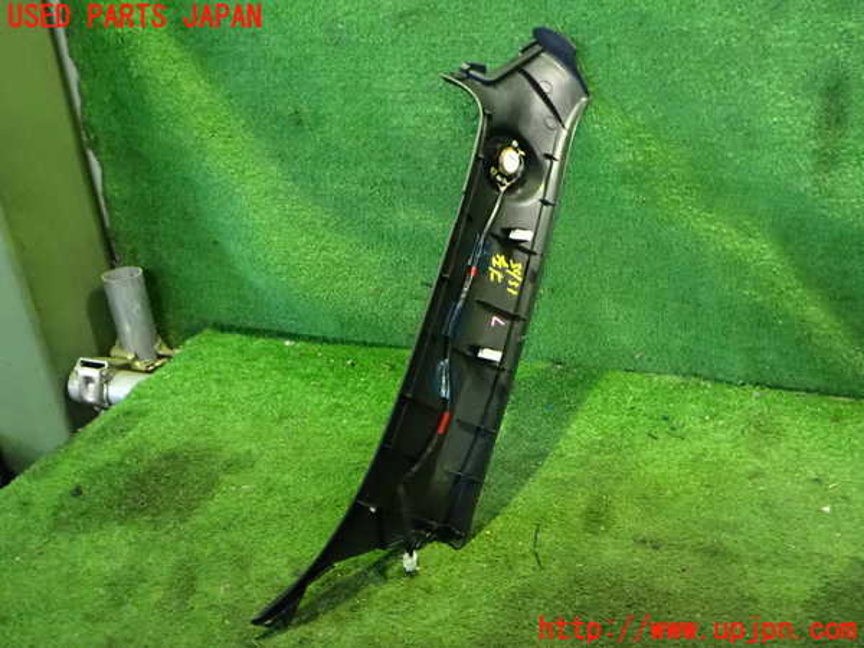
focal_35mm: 30
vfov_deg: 46.8
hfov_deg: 60.0
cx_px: 432
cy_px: 324
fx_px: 749
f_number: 2.3
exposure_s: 1/60
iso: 1600
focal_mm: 5.4
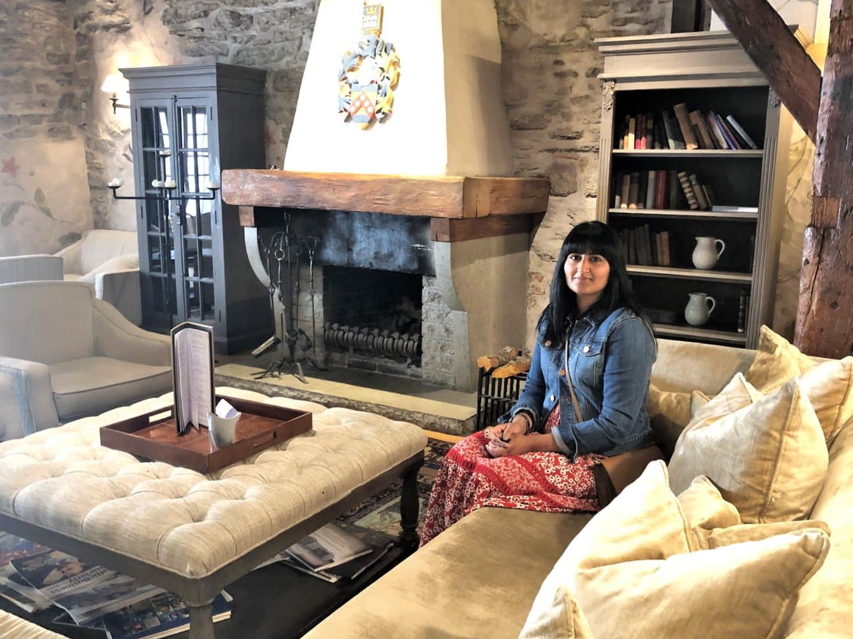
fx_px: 764
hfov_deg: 58.3
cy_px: 323
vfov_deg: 45.4
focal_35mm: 31
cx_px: 452
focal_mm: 3.99
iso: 100
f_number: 1.8
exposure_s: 1/6
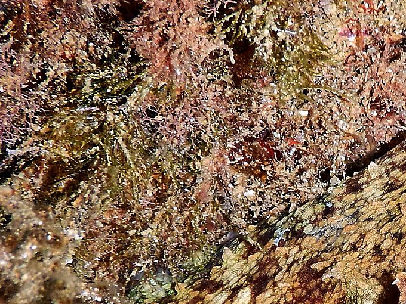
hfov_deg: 16.1
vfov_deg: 12.2
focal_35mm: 120
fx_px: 1407
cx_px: 407
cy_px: 292
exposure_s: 1/30
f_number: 4.2
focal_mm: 6.1
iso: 200
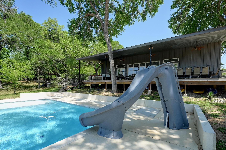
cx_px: 117
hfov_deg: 96.7
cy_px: 85
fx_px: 100
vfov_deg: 73.3
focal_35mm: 16
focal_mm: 14
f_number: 6.3
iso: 2000
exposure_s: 1/4000
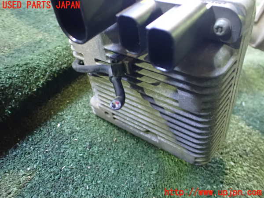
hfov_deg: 60.0
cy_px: 99
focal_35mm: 30
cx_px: 132
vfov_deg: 46.8
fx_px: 229
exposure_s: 1/15
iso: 1600
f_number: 2.3
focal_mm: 5.4
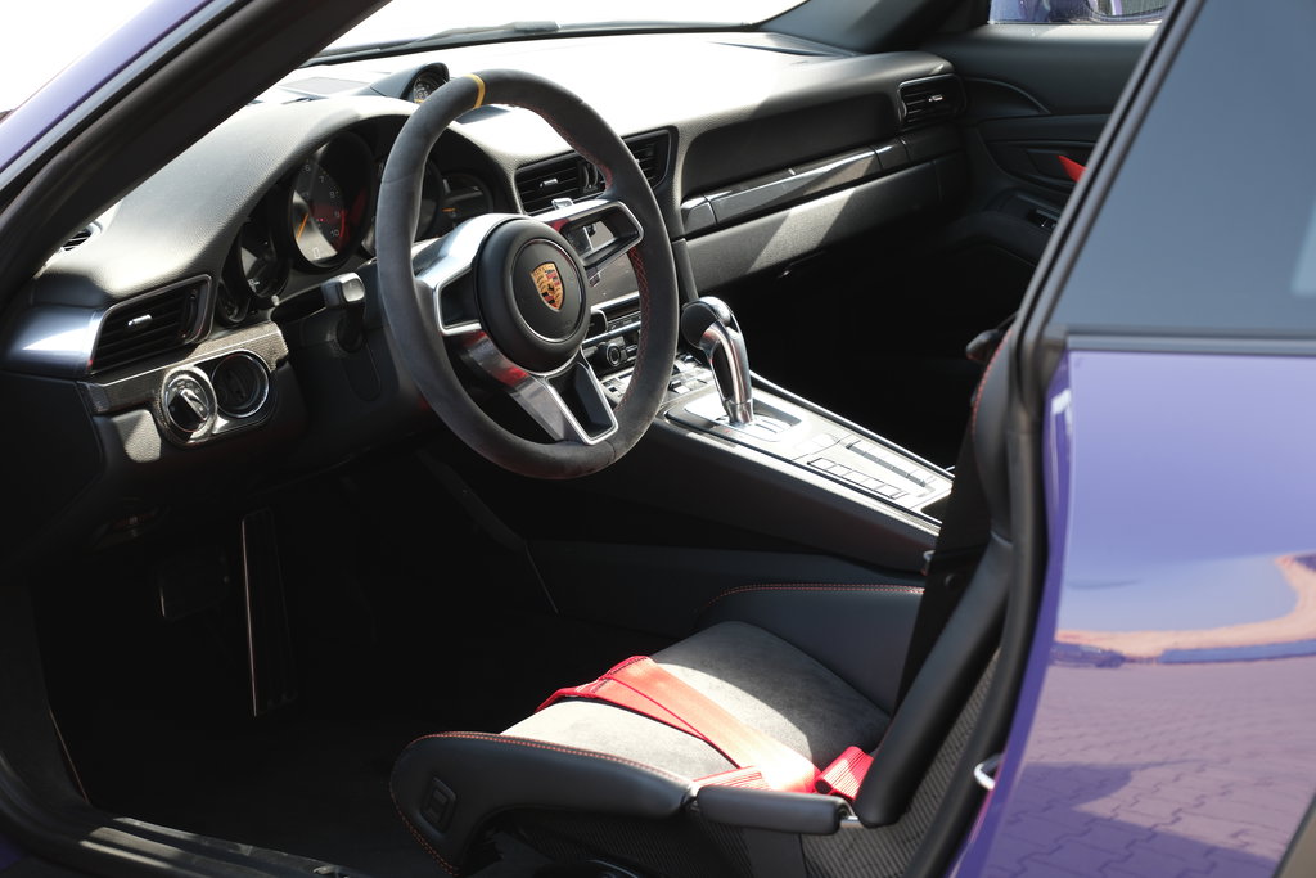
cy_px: 439
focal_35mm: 75
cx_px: 658
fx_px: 2742
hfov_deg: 27.0
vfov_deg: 18.2
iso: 200
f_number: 4.8
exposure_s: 1/75
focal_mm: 50
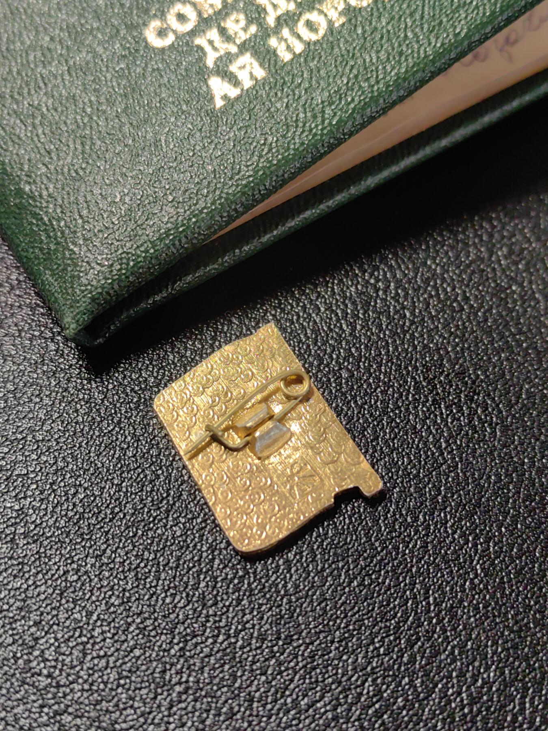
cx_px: 274
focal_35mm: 43
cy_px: 366
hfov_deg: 33.6
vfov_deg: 43.9
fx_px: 908
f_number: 2
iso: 50
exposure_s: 1/146
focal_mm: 5.75
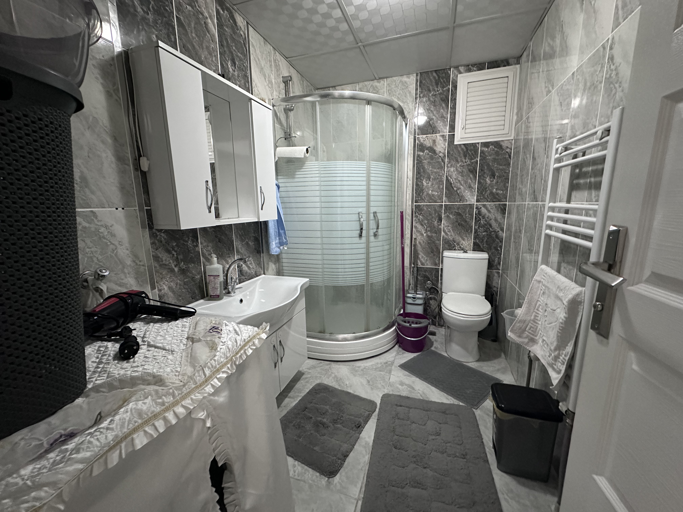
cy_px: 256
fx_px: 276
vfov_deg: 85.7
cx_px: 342
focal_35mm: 14
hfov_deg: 102.1
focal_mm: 2.22
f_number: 2.2
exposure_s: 1/50
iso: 800
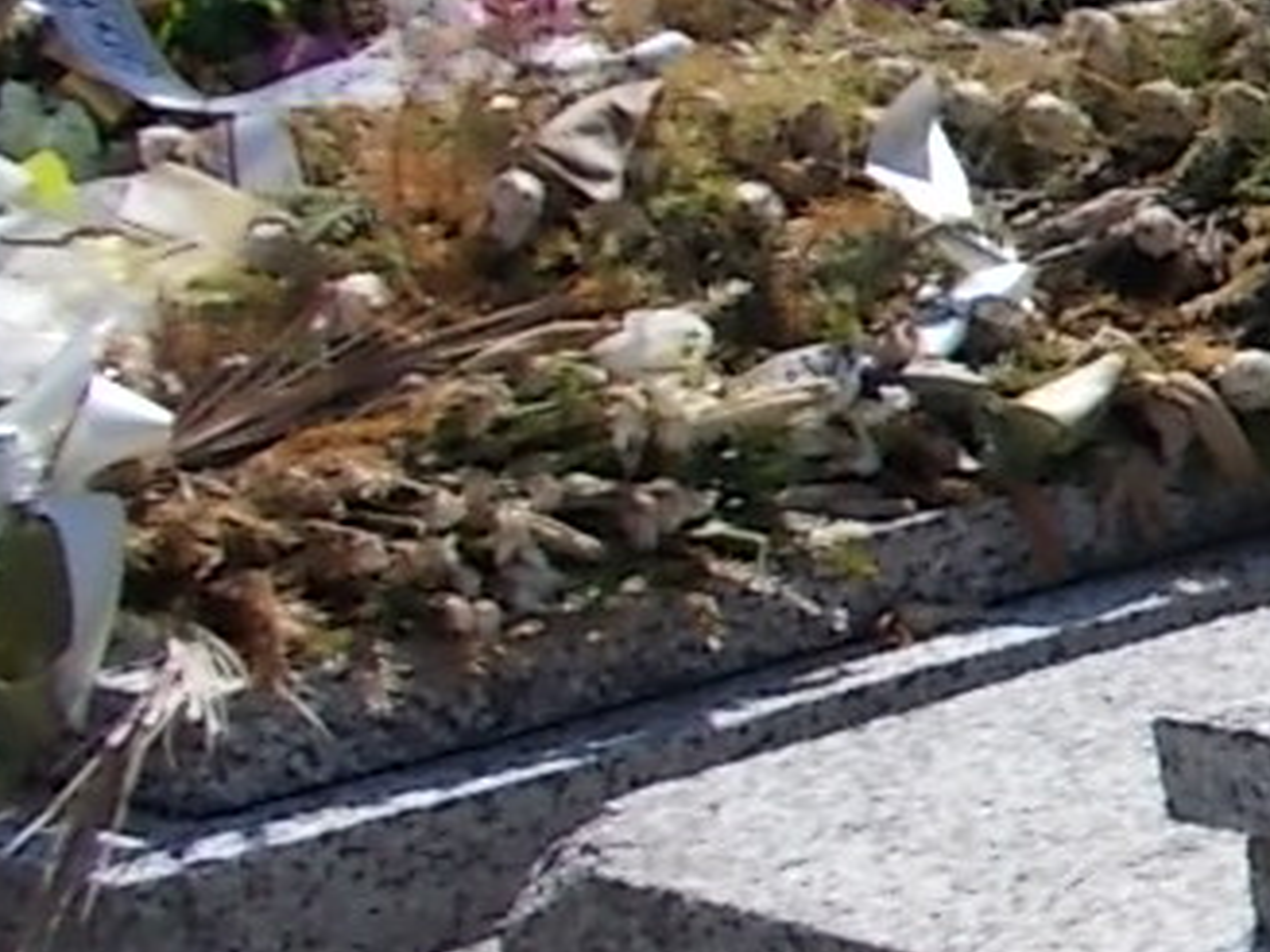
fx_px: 4659
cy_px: 271
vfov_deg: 11.6
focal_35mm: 127
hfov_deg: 12.4
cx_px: 3016
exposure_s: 1/200
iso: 80
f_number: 8
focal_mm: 4.6
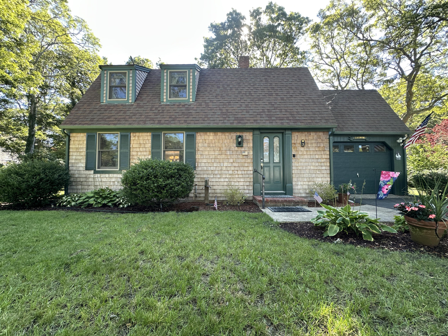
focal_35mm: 14
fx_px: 181
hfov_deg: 102.1
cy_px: 168
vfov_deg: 85.7
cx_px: 224
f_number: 2.2
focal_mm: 2.22
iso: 64
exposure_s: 1/99
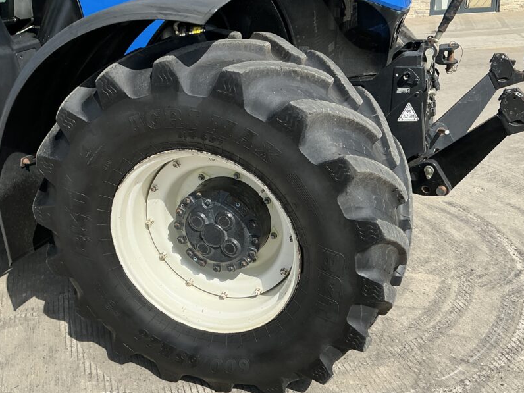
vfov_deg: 39.6
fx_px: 545
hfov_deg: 51.3
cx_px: 281
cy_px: 216
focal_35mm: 36
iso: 25
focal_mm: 3
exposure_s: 1/1534
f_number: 1.8
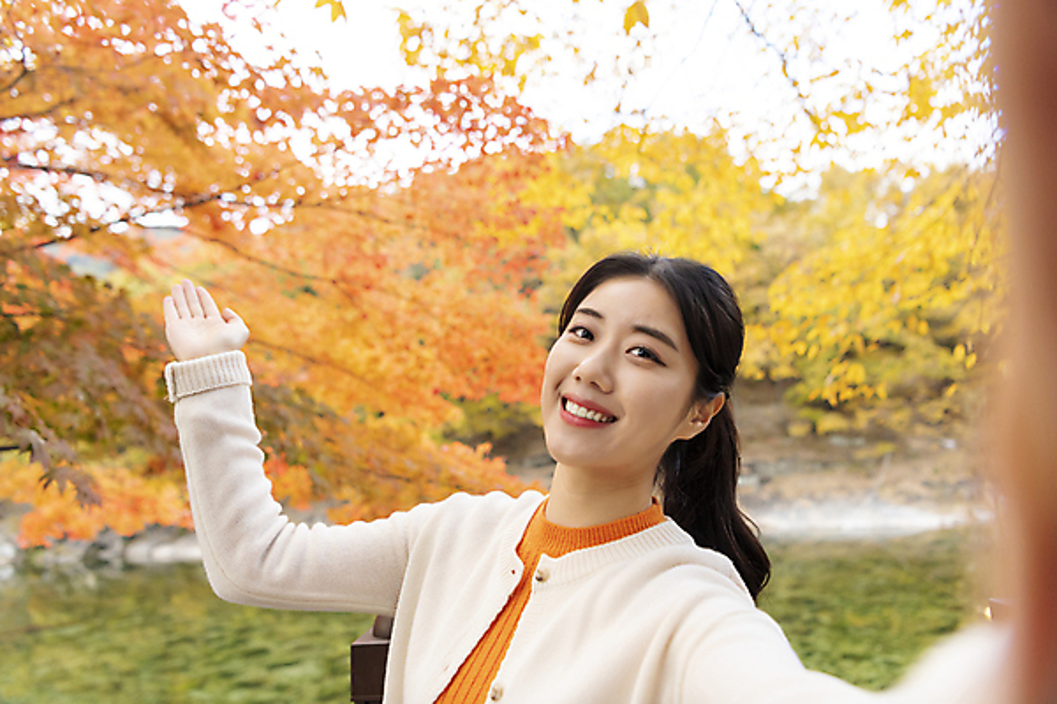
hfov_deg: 73.7
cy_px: 352
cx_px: 528
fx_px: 705
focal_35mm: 24
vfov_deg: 53.1
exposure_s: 1/200
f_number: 2.8
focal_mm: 24
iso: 400
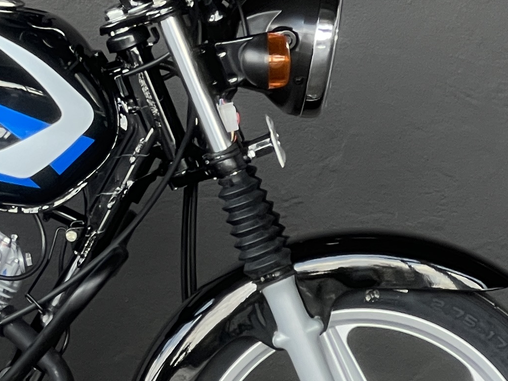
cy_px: 119
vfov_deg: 4.9
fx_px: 4432
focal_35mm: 302
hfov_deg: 6.5
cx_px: -156
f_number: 2.8
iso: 80
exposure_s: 1/99
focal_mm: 9
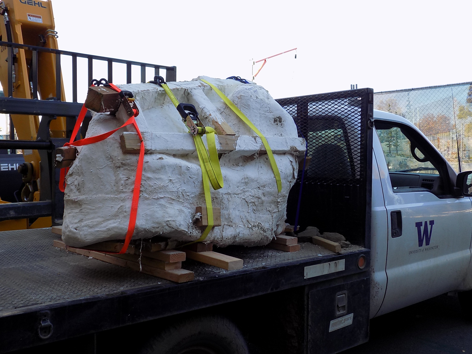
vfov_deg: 41.8
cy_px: 177
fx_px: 464
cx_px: 236
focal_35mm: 34
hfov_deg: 54.0
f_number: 3.4
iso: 80
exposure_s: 1/125
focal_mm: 6.1
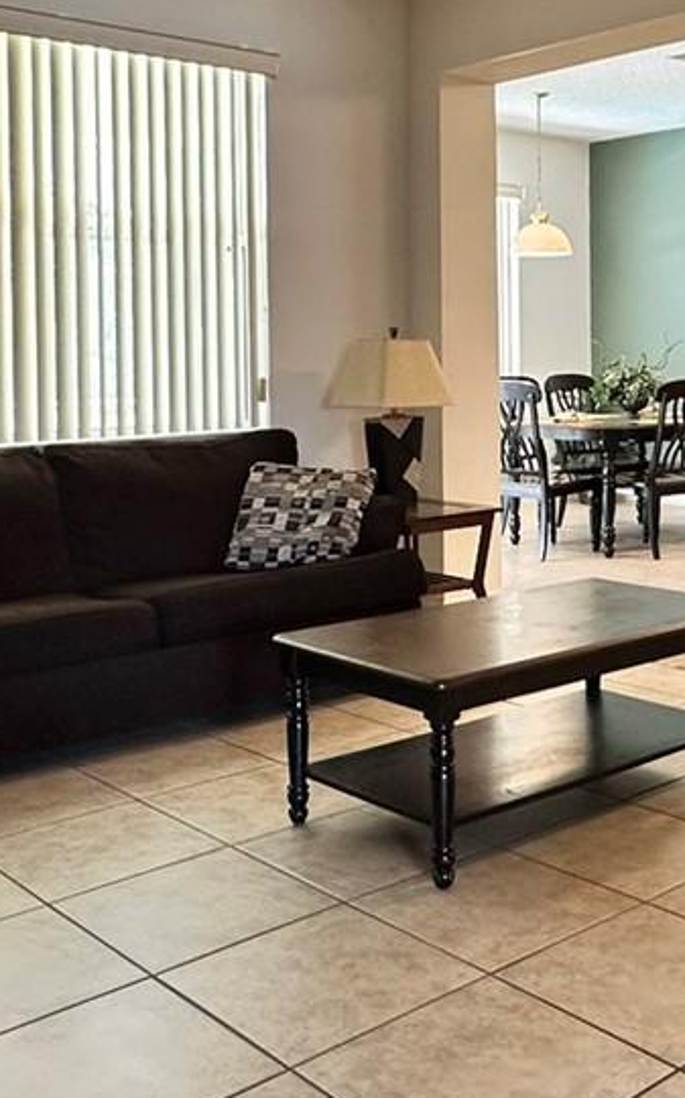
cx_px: 508
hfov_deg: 28.8
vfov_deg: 44.6
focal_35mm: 44
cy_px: 360
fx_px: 1316
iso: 160
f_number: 2.2
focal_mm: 2.22
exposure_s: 1/60
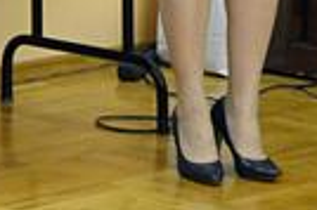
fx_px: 2930
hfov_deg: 6.1
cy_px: -133
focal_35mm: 333
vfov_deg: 4.1
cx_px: -201
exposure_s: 1/80
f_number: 5.6
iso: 2500
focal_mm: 35
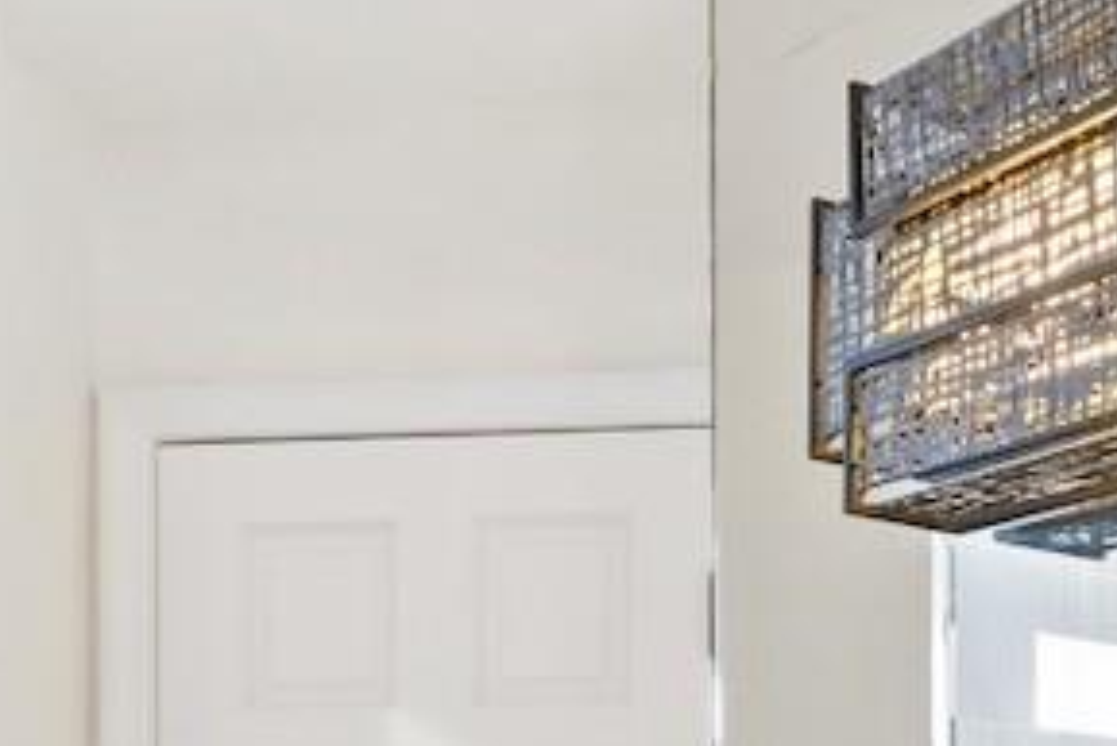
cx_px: 966
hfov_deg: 31.1
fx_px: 1925
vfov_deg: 20.0
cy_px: 997
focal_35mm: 62
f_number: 8
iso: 400
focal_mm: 14
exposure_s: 1/1.25
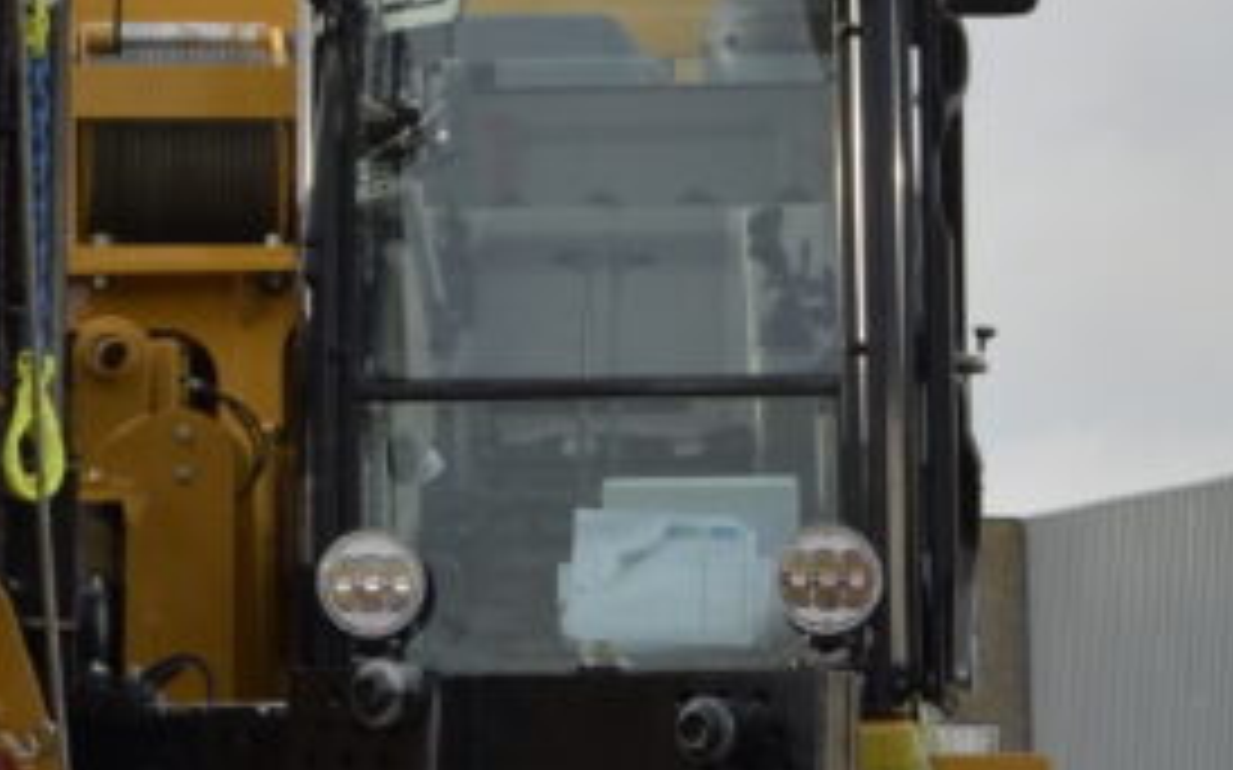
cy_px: -302
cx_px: 40
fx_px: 6715
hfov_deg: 10.4
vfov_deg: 6.5
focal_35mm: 200
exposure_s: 1/250
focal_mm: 35
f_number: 8
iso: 110
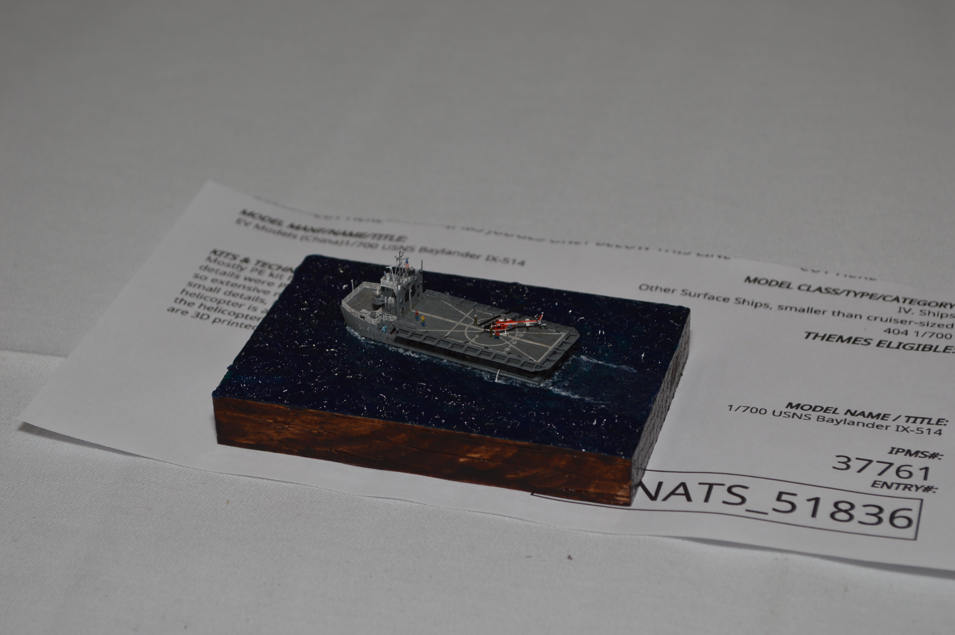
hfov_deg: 24.6
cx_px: 478
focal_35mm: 82
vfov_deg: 16.5
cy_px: 318
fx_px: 2187
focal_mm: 55
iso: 100
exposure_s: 1/60
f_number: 8
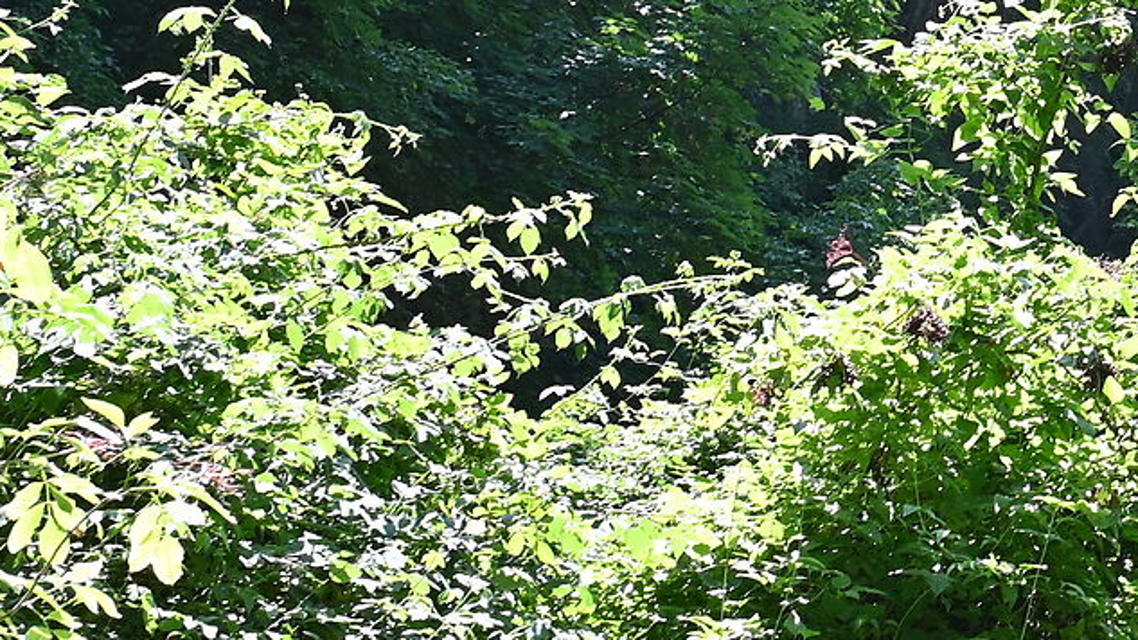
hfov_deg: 13.5
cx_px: 2046
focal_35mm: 143
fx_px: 4315
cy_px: -523
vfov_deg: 8.2
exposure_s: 1/125
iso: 100
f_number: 5
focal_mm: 24
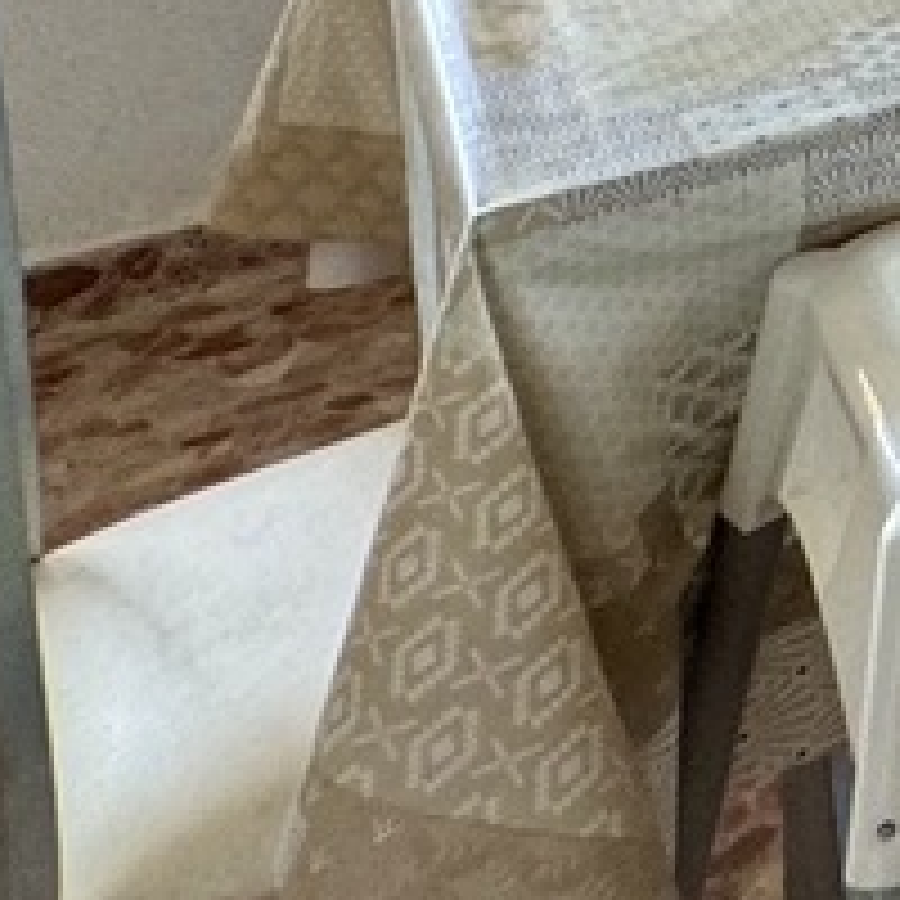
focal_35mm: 79
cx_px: 2565
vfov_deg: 17.5
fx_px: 2324
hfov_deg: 12.2
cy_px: -756
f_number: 2.2
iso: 200
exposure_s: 1/50
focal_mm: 2.22
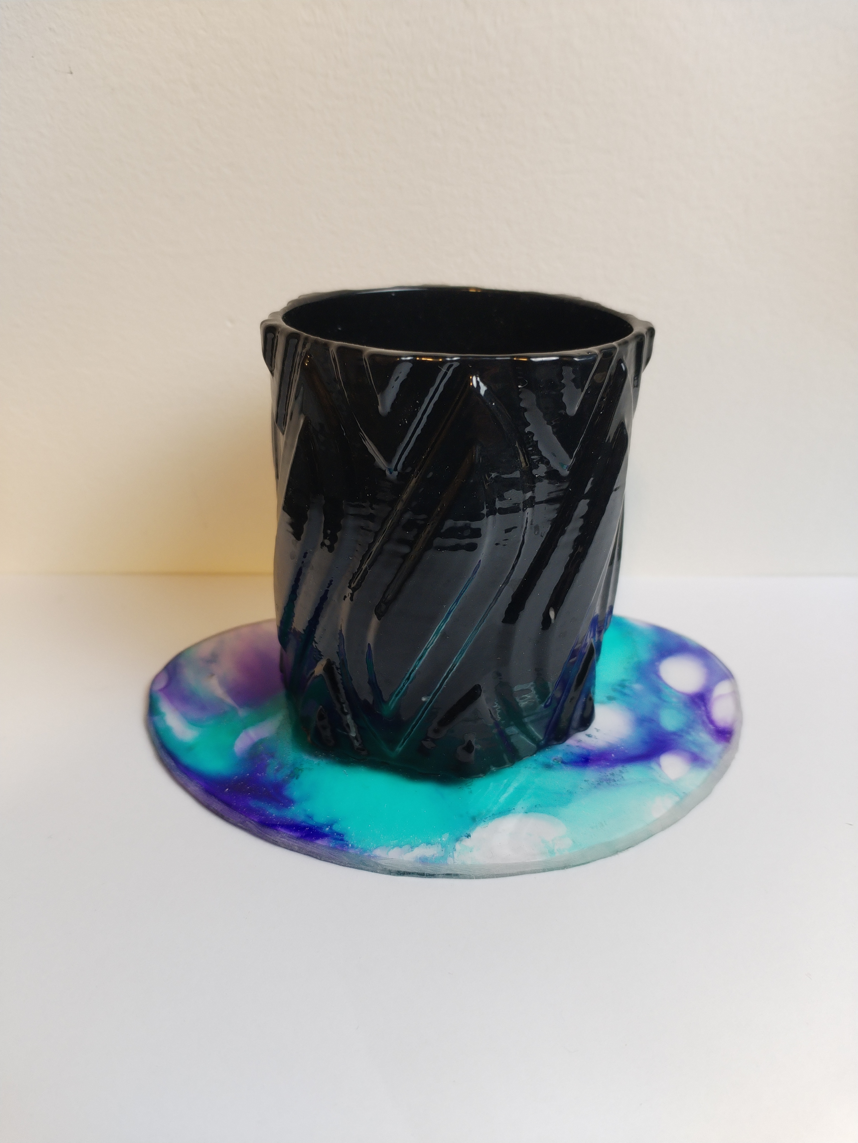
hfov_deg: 48.2
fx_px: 958
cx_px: 429
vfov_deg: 61.7
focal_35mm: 29
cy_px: 572
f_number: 1.8
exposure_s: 1/60
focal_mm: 4.75
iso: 471
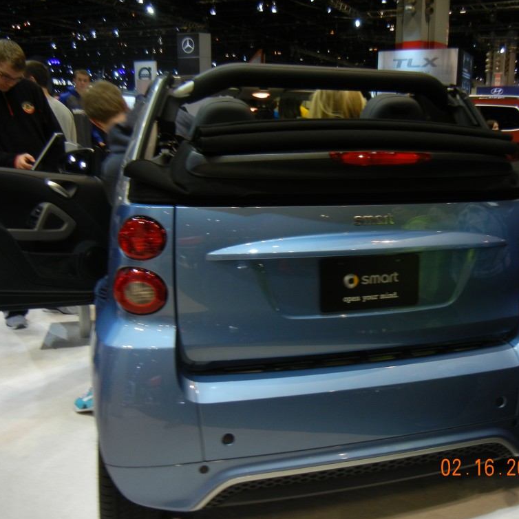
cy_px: 258
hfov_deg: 45.9
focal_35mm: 36
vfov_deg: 46.0
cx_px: 305
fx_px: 611
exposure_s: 1/71.1
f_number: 3.5
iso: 160
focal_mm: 5.4
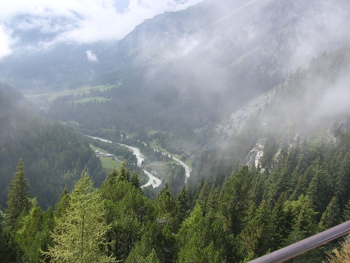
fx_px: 384
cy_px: 132
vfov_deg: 37.7
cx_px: 175
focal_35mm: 38
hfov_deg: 49.0
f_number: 2.8
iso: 100
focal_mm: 5.8
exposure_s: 1/448
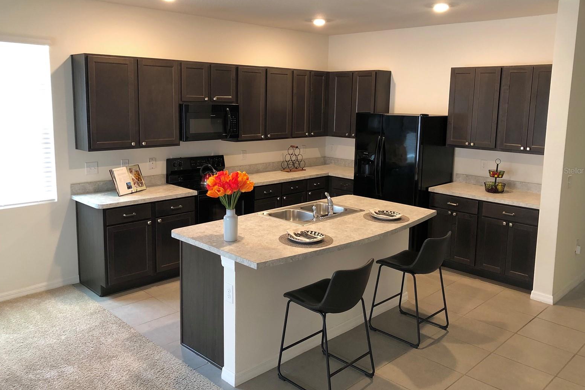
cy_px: 170
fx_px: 487
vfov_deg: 43.5
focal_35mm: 30
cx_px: 298
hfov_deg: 61.9
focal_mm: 3.99
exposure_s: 1/15
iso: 64
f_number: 1.8
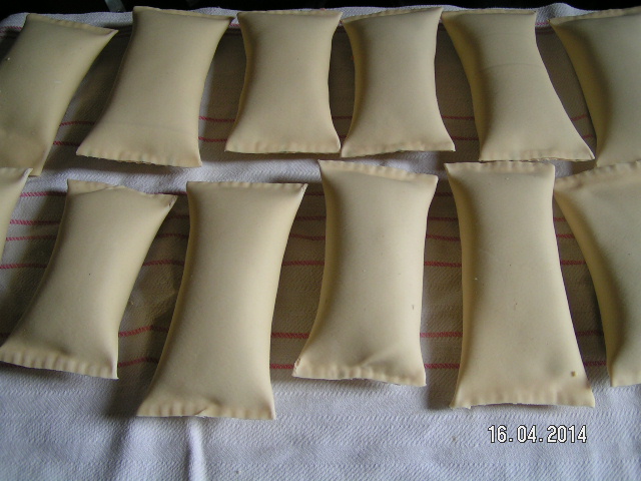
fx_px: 704
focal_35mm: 38
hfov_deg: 49.0
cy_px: 240
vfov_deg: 37.7
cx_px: 320
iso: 64
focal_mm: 5.8
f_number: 2.8
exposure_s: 1/40
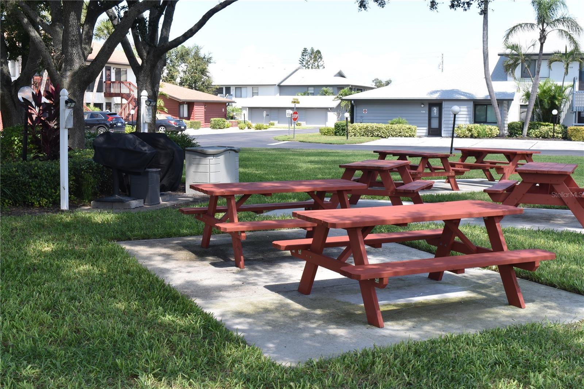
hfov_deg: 41.1
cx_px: 292
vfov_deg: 28.1
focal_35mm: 48
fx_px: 778
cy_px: 194
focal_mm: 32
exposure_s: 1/50
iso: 160
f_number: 13
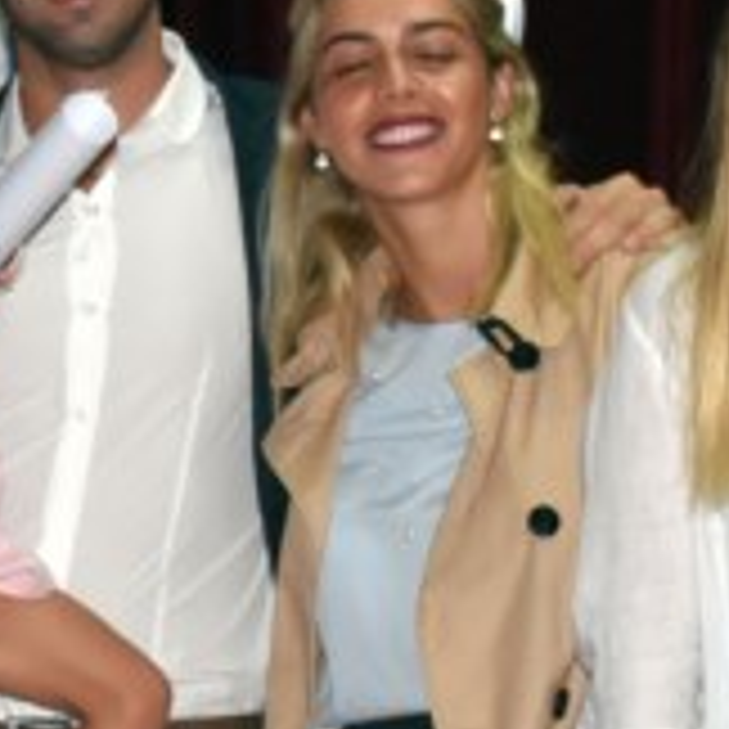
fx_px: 5187
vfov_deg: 8.0
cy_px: 358
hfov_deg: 8.0
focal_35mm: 218
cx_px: -126
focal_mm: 27
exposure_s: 1/60
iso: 800
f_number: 5
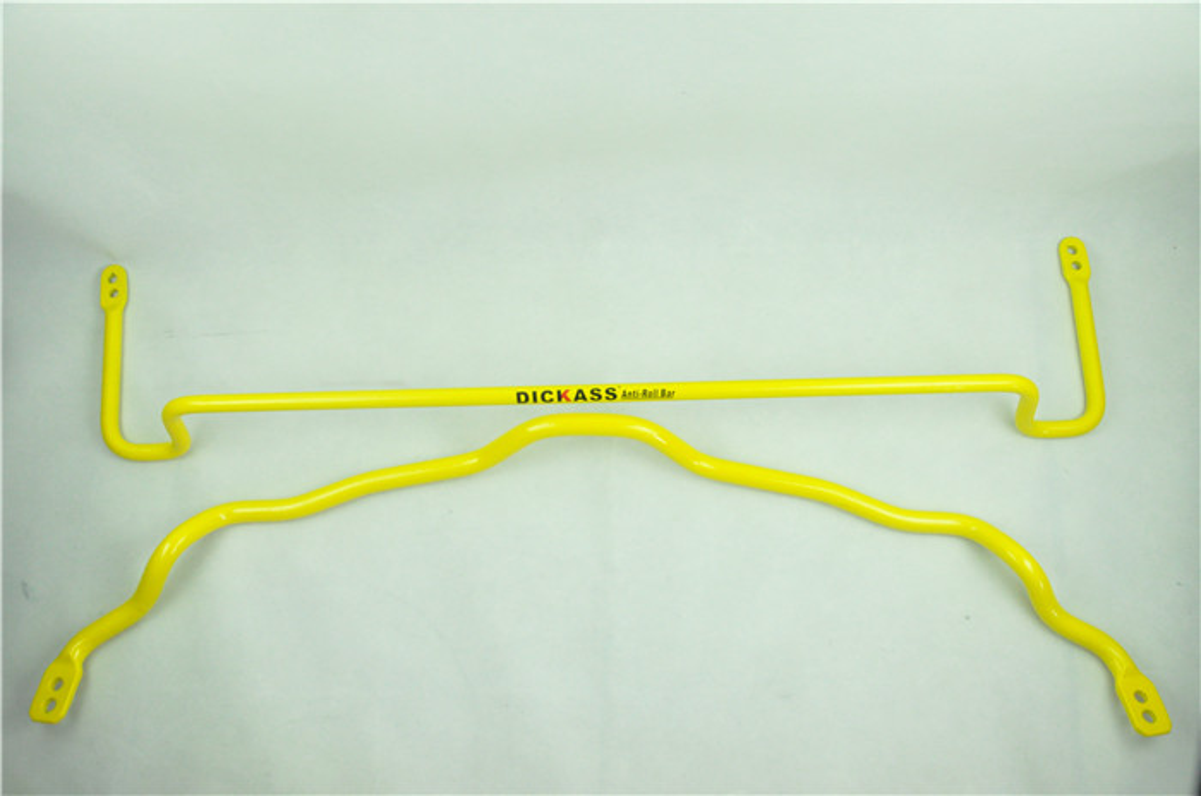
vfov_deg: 39.8
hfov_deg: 57.3
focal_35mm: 33
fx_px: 1099
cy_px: 398
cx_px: 600
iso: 3200
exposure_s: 1/640
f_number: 5
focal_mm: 22
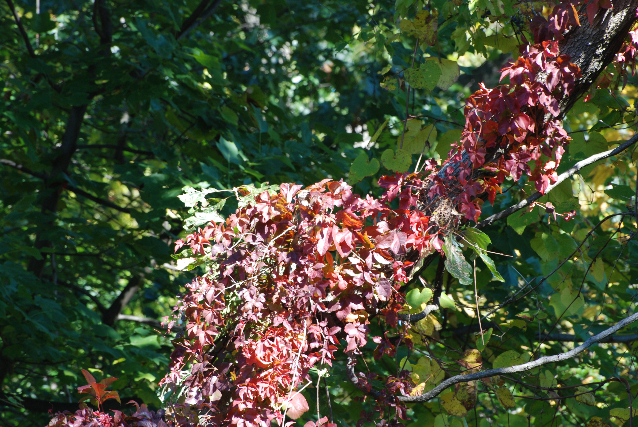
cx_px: 319
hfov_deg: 5.7
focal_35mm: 360
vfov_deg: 3.8
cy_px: 214
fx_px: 6388
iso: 200
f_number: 10
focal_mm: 240
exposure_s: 1/30
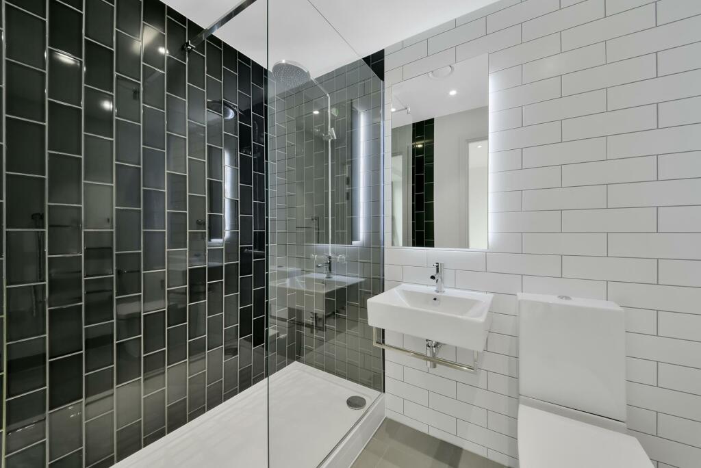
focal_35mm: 12
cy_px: 234
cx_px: 350
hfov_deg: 112.6
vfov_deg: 90.1
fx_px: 234
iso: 200
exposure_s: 1/1.25
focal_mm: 12
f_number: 16
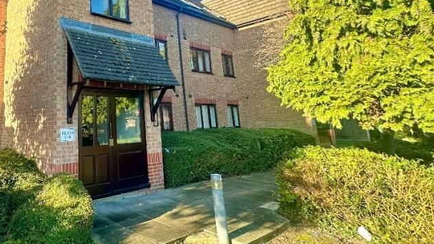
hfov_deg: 67.1
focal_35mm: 25
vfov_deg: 44.6
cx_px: 86
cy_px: 65
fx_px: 288
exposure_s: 1/224
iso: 40
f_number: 2.2
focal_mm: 2.22
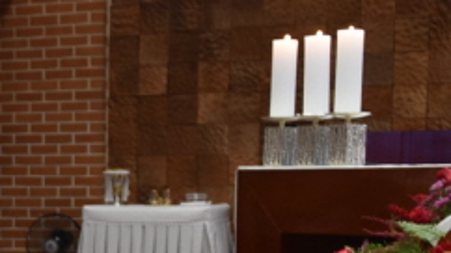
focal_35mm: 117
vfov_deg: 10.1
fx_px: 1399
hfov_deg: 17.2
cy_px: 331
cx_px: -142
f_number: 4
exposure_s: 1/60
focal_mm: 18
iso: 400
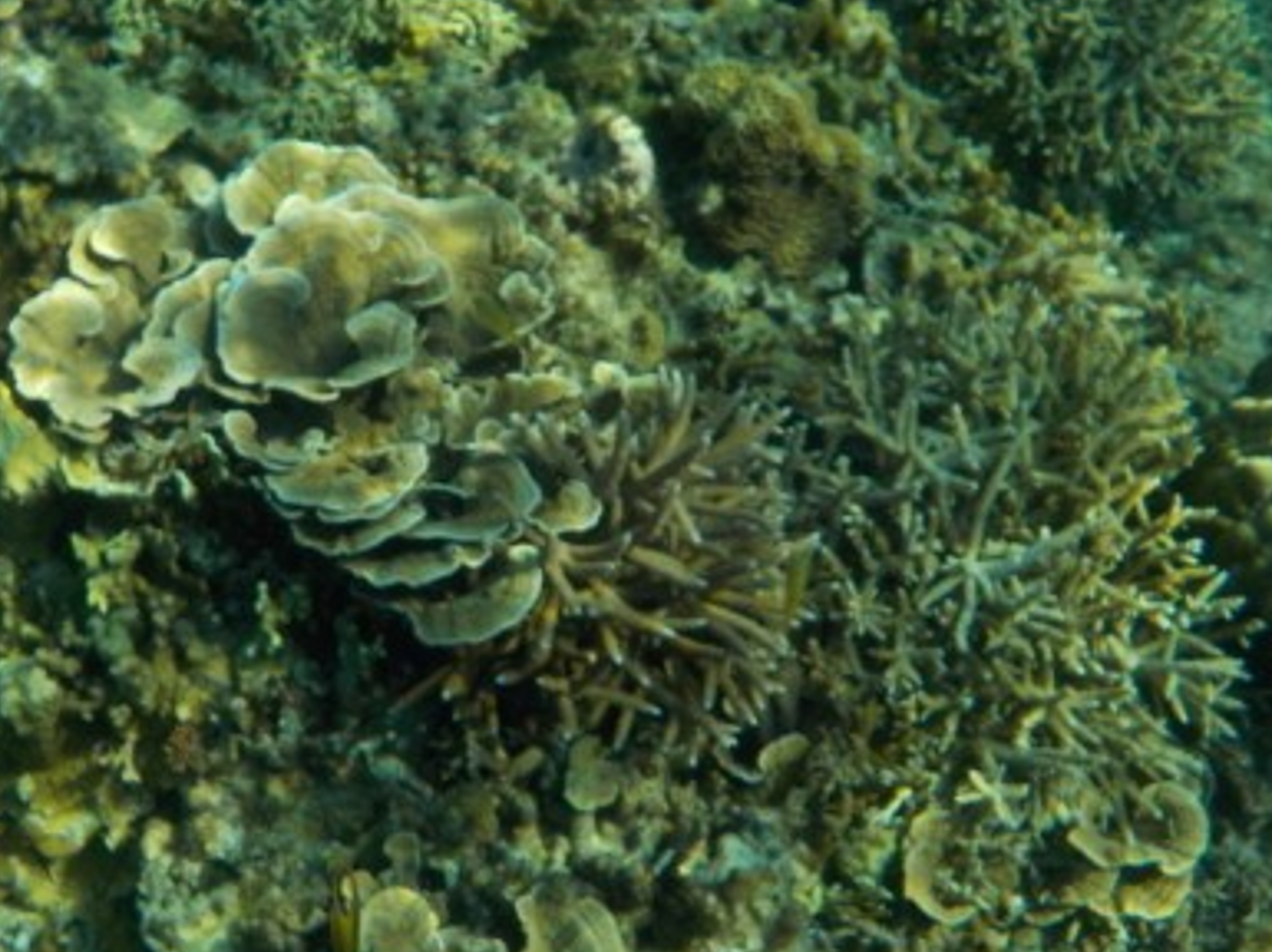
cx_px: 486
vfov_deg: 36.8
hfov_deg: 47.5
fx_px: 1432
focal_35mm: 39
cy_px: 501
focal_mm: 4.1
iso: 125
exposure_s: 1/640
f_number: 3.3
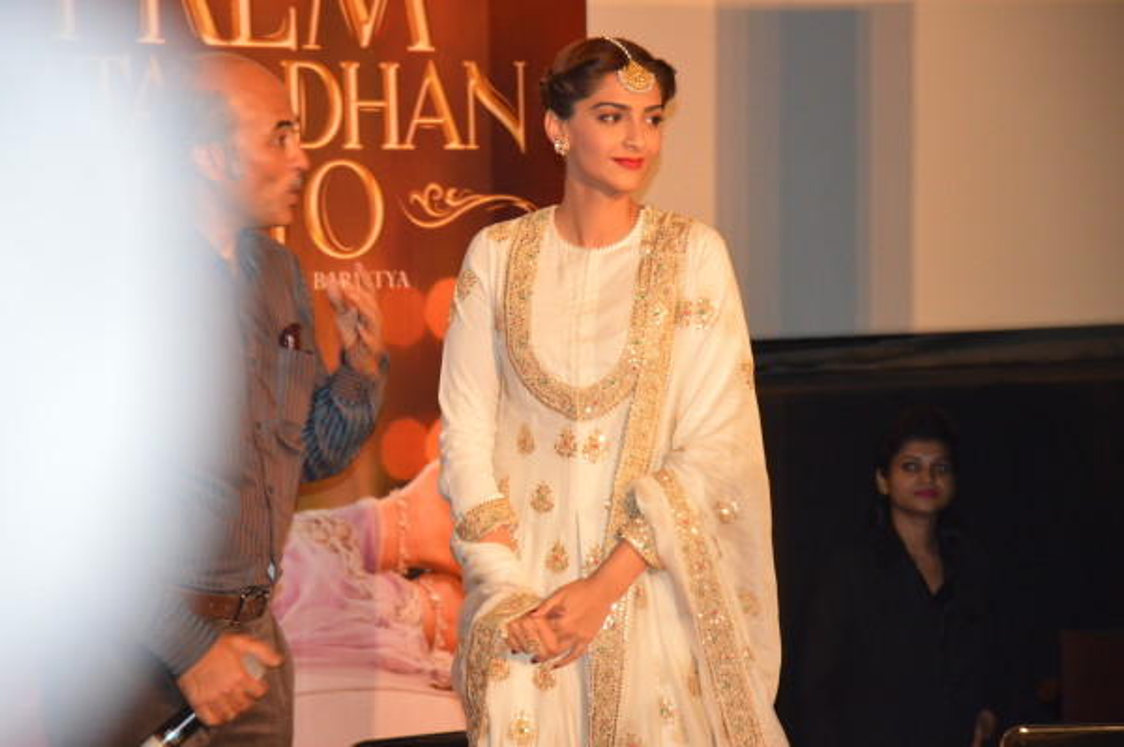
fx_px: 4913
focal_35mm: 158
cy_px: 374
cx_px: 562
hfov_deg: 13.1
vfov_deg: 8.7
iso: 1400
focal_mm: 105
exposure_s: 1/60
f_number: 5.6
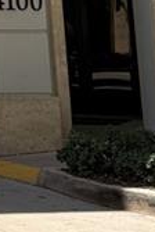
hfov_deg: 7.0
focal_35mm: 179
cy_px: -303
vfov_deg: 10.2
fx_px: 1151
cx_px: -302
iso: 100
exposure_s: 1/3021
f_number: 1.78
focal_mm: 6.76
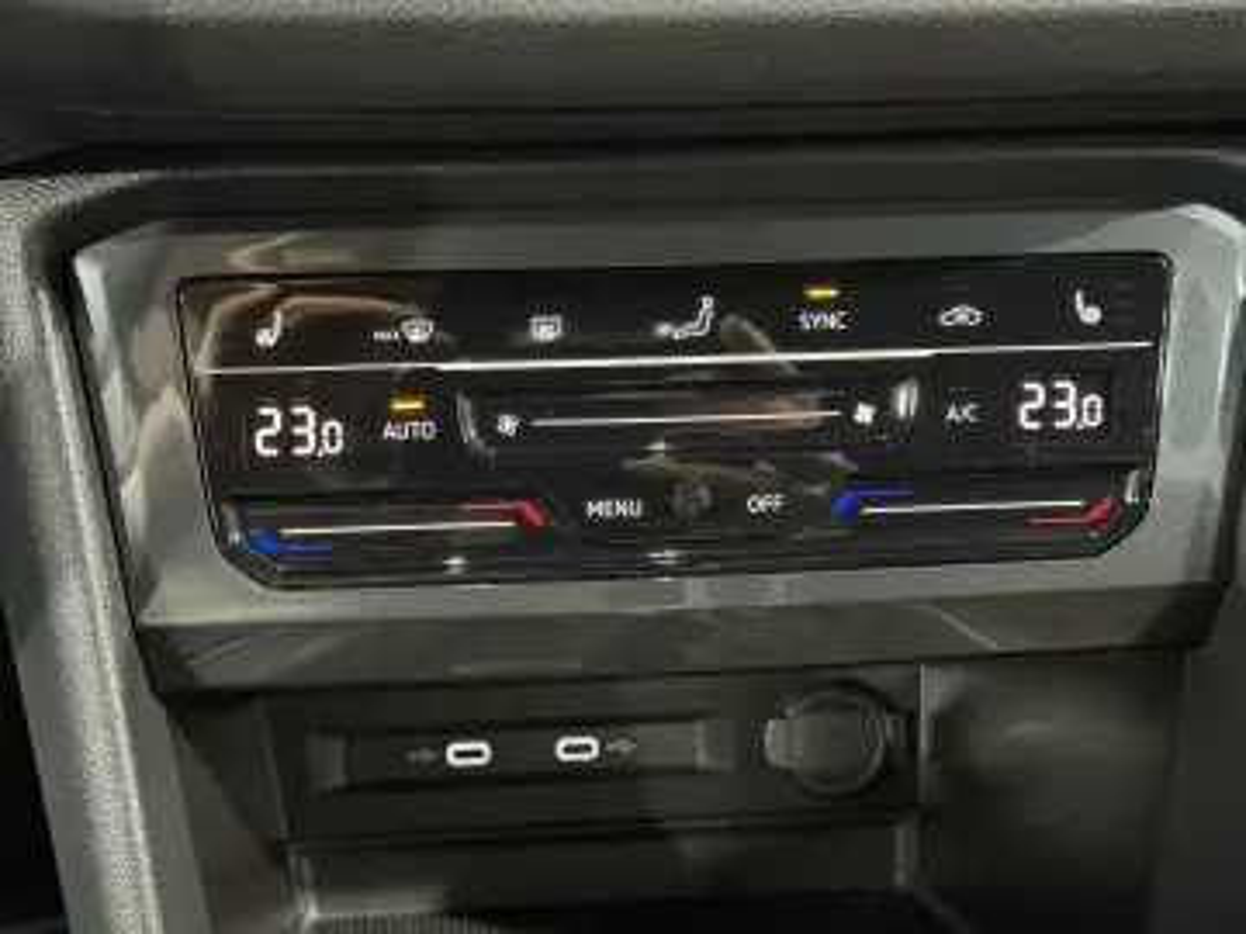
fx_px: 1728
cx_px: 623
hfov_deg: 39.7
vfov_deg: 30.3
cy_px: 467
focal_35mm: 48
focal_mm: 6.76
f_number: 1.78
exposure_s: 1/20
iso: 640
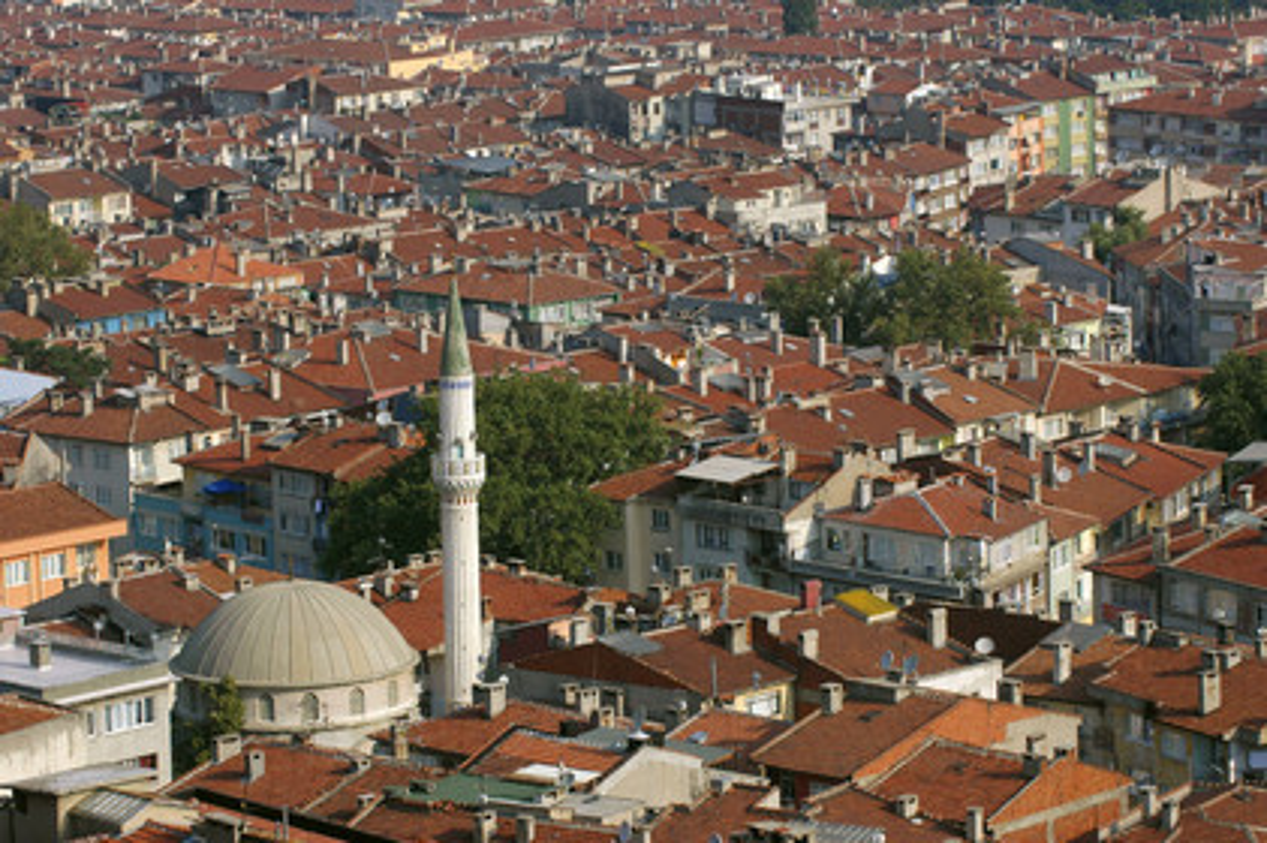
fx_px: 5802
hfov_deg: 12.5
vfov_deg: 8.3
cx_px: 634
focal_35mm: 165
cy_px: 422
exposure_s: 1/400
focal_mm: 110
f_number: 8
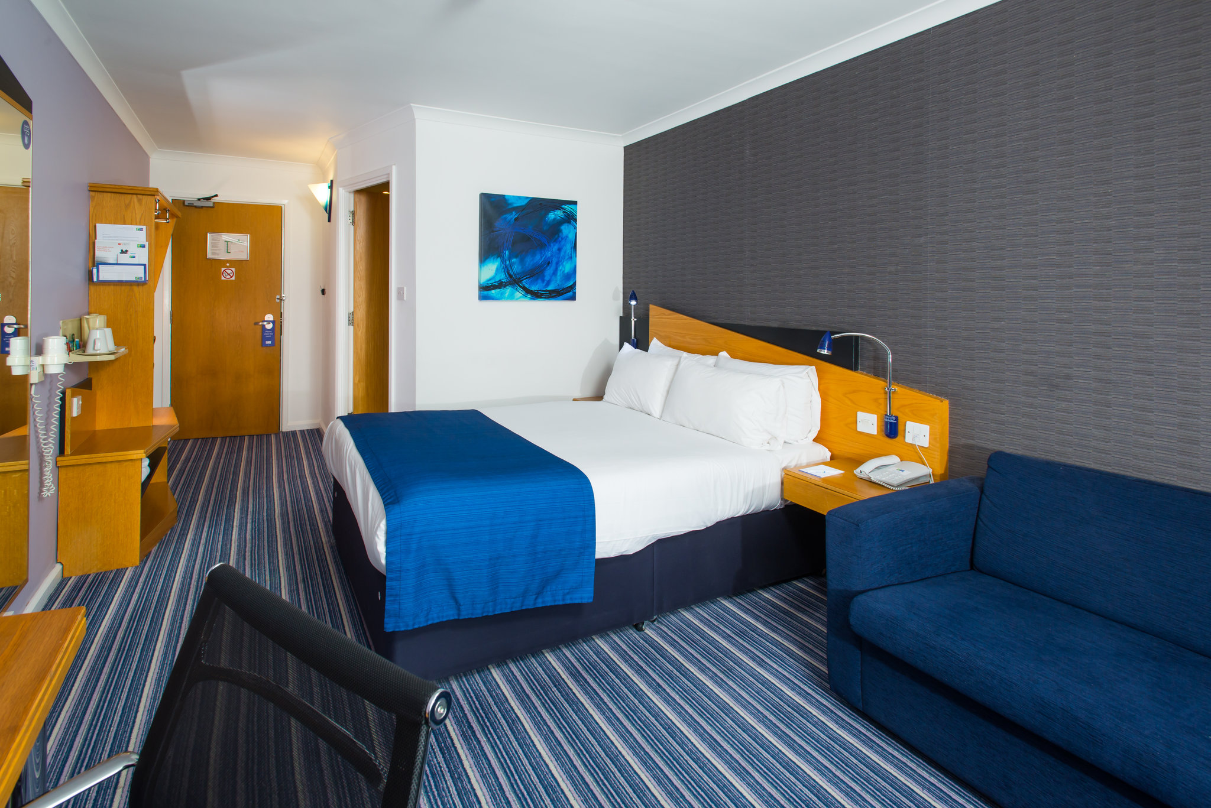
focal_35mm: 17
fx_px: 572
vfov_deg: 70.5
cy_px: 404
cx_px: 606
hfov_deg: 93.3
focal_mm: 17
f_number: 10
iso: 400
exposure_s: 1/40
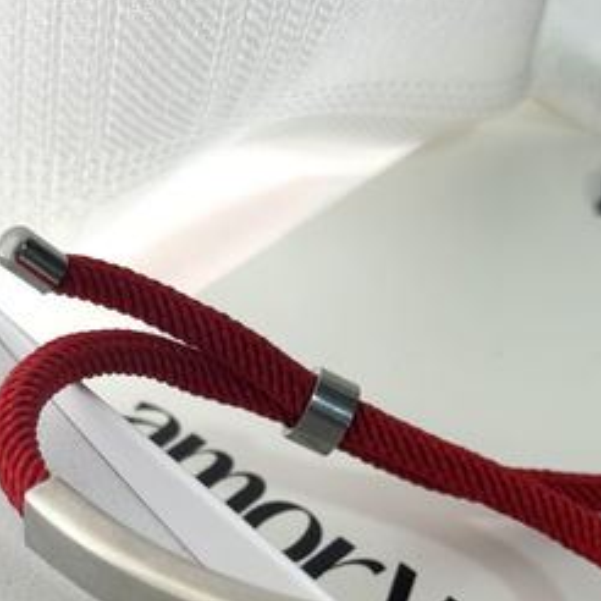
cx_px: 269
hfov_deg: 18.9
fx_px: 1807
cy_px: 514
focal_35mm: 92
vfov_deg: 18.6
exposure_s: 1/100
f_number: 1.78
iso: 64
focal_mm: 6.76
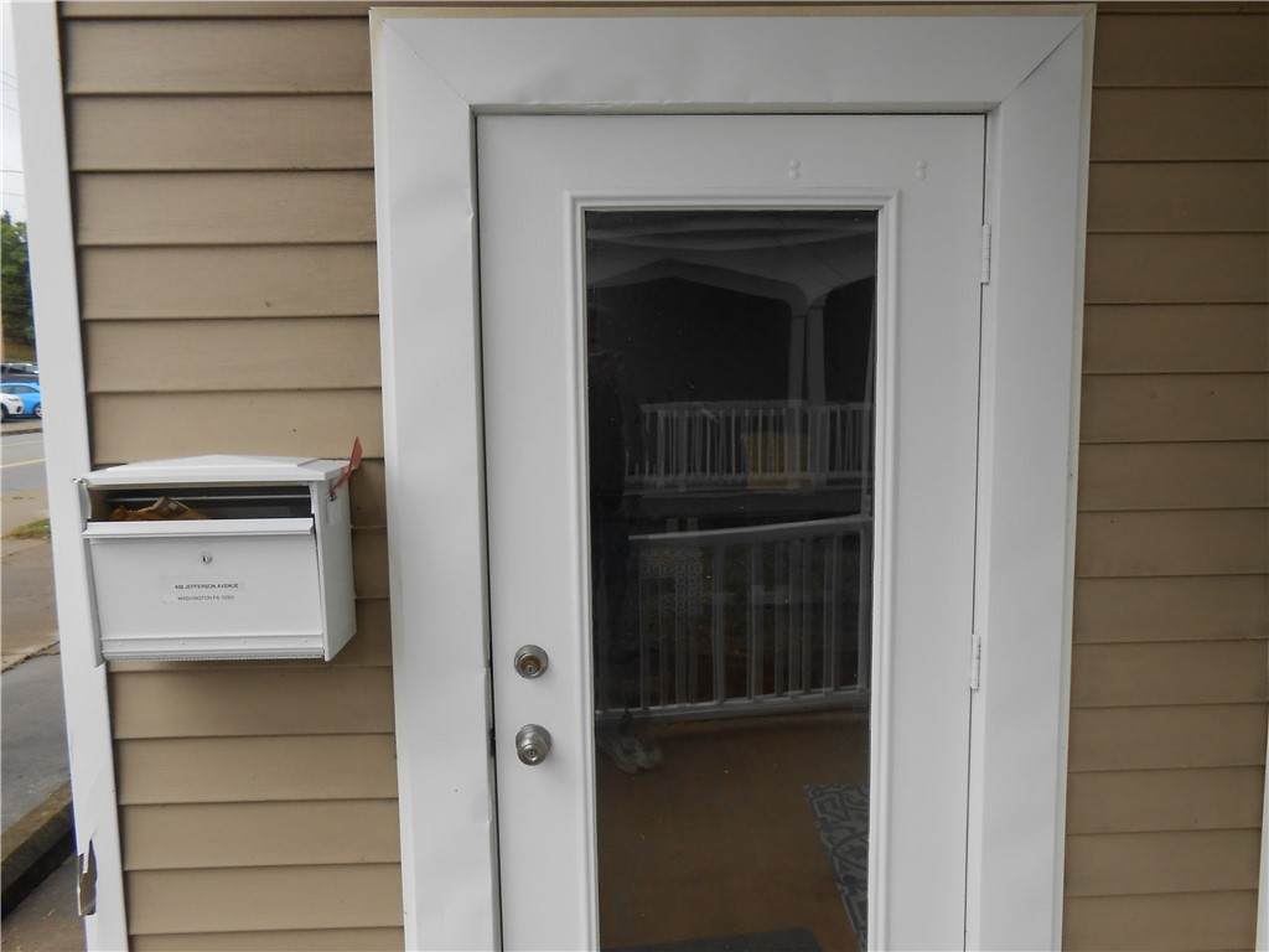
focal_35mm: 26
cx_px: 634
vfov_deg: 53.1
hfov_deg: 67.3
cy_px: 476
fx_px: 953
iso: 80
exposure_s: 1/250
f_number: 3.5
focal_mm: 4.6
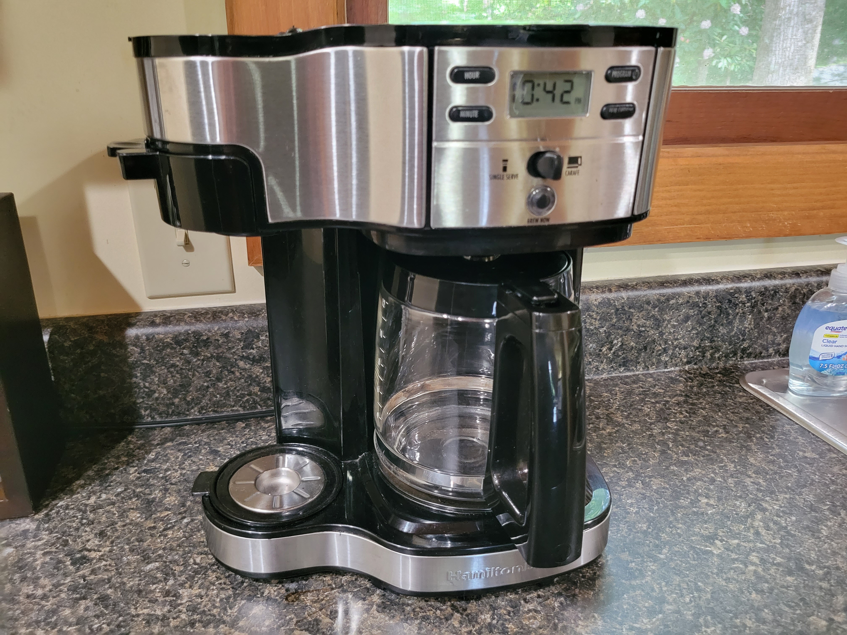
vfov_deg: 53.1
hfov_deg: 67.3
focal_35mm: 26
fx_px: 636
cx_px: 424
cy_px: 318
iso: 800
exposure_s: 1/50
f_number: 1.8
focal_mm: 5.4
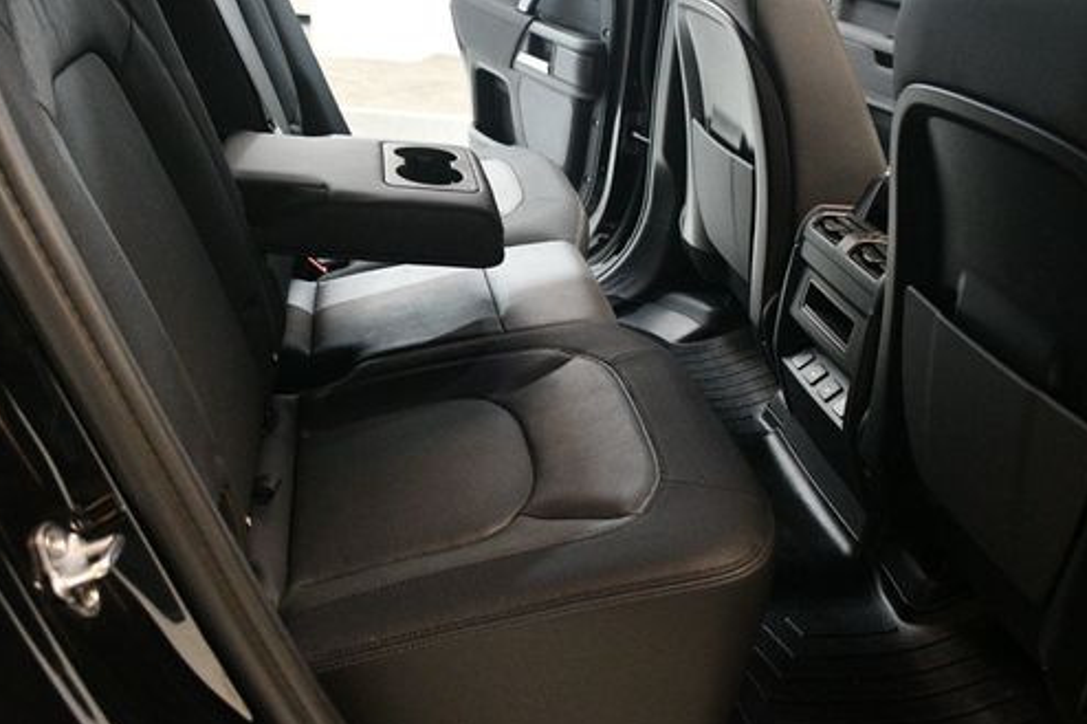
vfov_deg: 37.7
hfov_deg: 54.2
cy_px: 290
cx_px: 458
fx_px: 1056
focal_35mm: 35
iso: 4500
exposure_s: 1/60
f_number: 3.5
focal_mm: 18
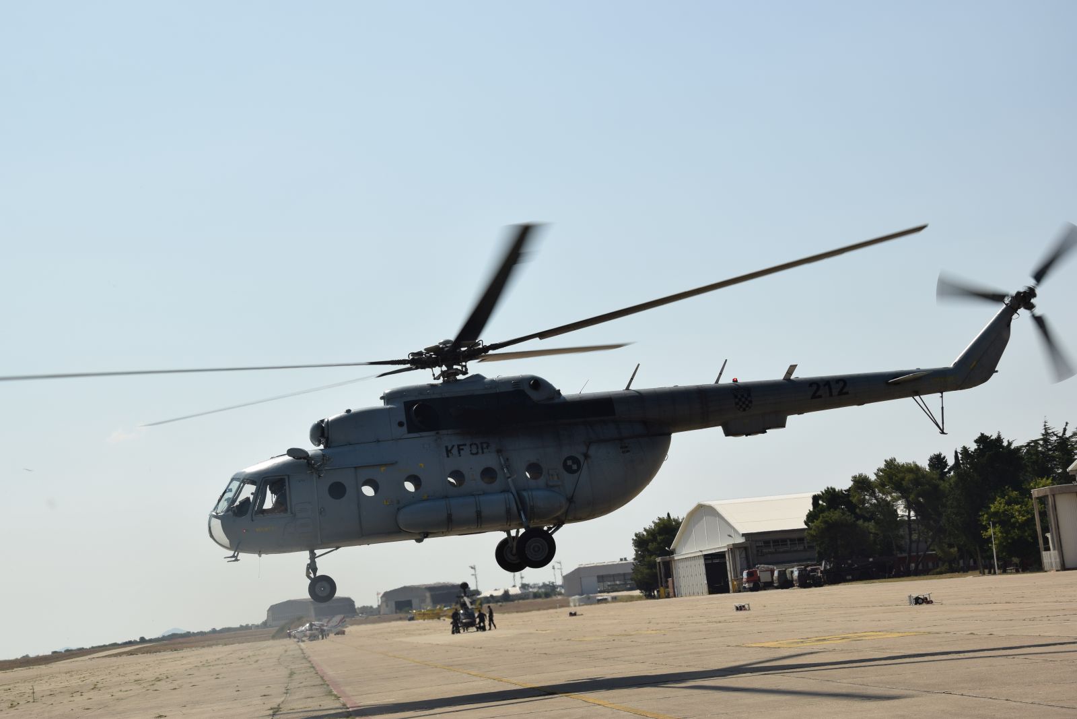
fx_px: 2019
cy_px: 360
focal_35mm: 68
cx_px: 538
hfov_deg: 29.9
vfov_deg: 20.2
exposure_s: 1/400
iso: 100
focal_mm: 45
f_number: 10
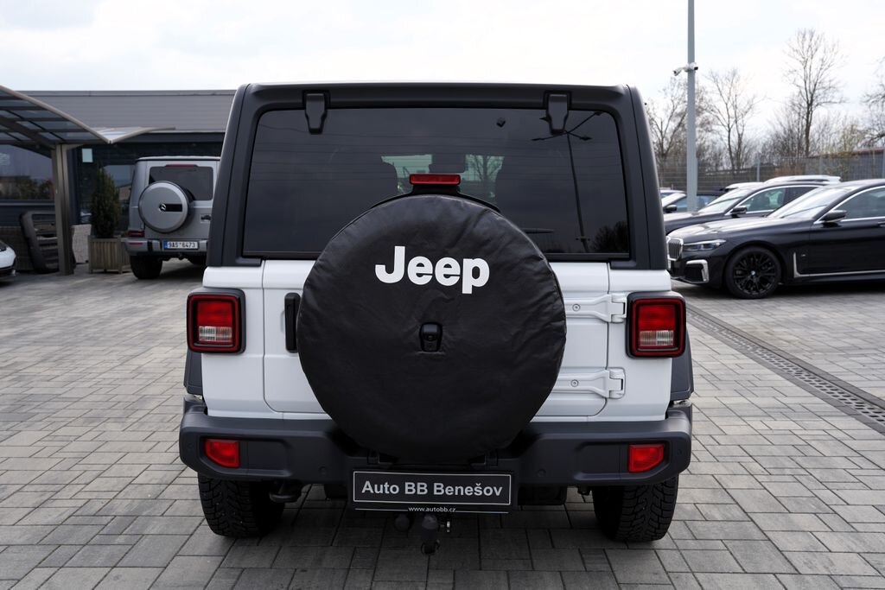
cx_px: 442
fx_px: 811
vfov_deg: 40.0
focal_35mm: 33
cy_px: 295
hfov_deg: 57.2
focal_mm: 33
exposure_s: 1/200
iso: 100
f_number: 6.3
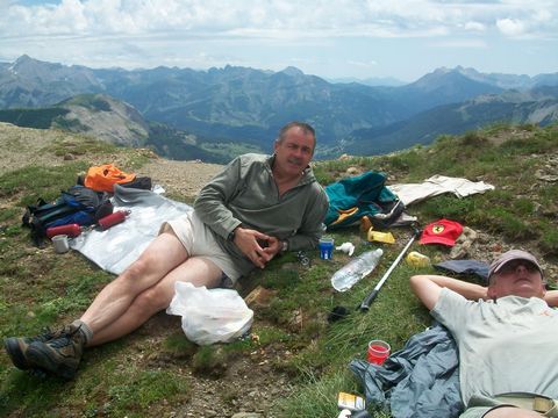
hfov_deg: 54.0
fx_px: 548
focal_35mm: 34
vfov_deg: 41.8
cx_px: 279
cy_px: 209
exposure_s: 1/500
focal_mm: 5.7
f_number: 5.5
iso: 80
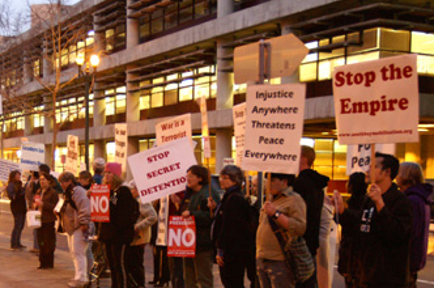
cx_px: 95
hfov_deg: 39.1
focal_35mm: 49
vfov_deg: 26.9
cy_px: 226
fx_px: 590
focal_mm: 20
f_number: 3.5
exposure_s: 1/10
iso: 1600
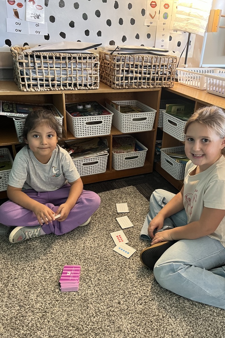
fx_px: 263
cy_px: 167
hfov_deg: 46.2
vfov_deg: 65.5
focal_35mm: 28
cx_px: 130
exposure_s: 1/40
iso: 500
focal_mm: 5.7
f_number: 1.5
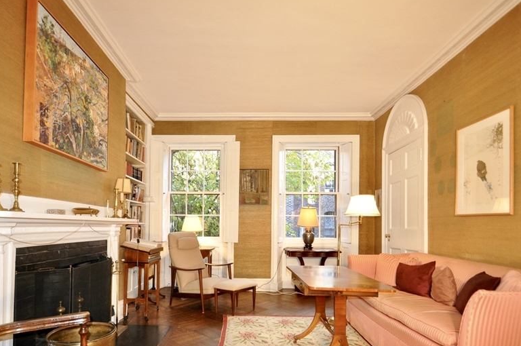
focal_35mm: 20
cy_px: 212
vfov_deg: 61.1
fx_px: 289
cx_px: 243
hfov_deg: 83.9
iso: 800
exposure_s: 1/60
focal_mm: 10
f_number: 4
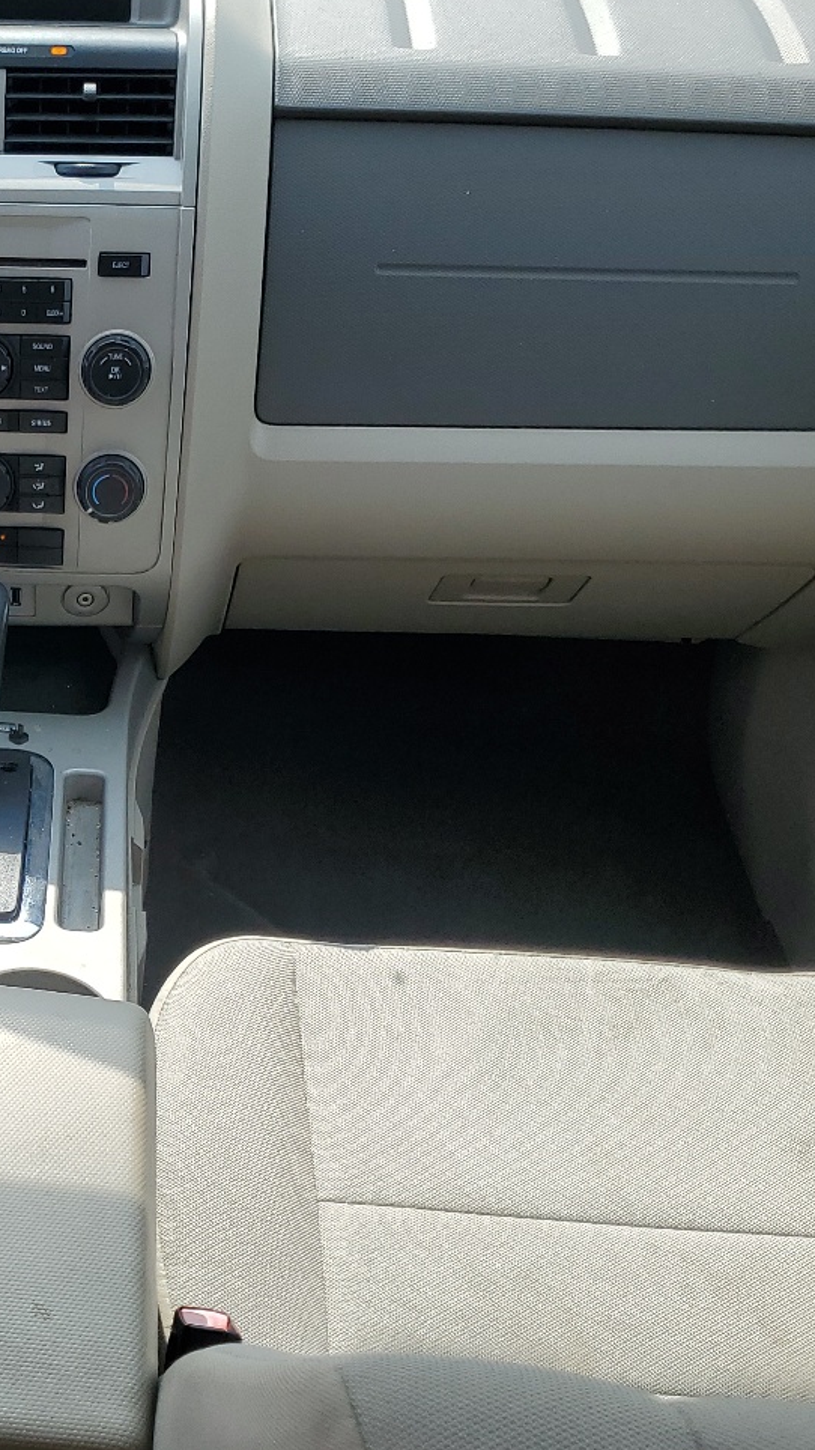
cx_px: -89
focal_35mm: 47
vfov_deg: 43.7
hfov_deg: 23.8
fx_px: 1806
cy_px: 785
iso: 50
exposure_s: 1/909
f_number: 1.5
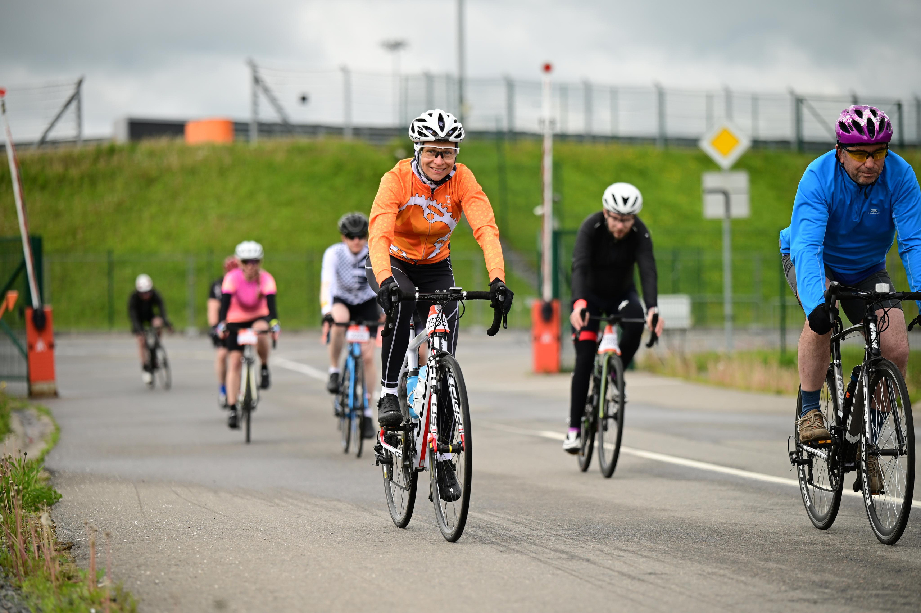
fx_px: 3452
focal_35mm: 135
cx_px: 460
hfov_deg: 15.2
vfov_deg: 10.1
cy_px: 306
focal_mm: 135
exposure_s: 1/2000
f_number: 2.8
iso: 200
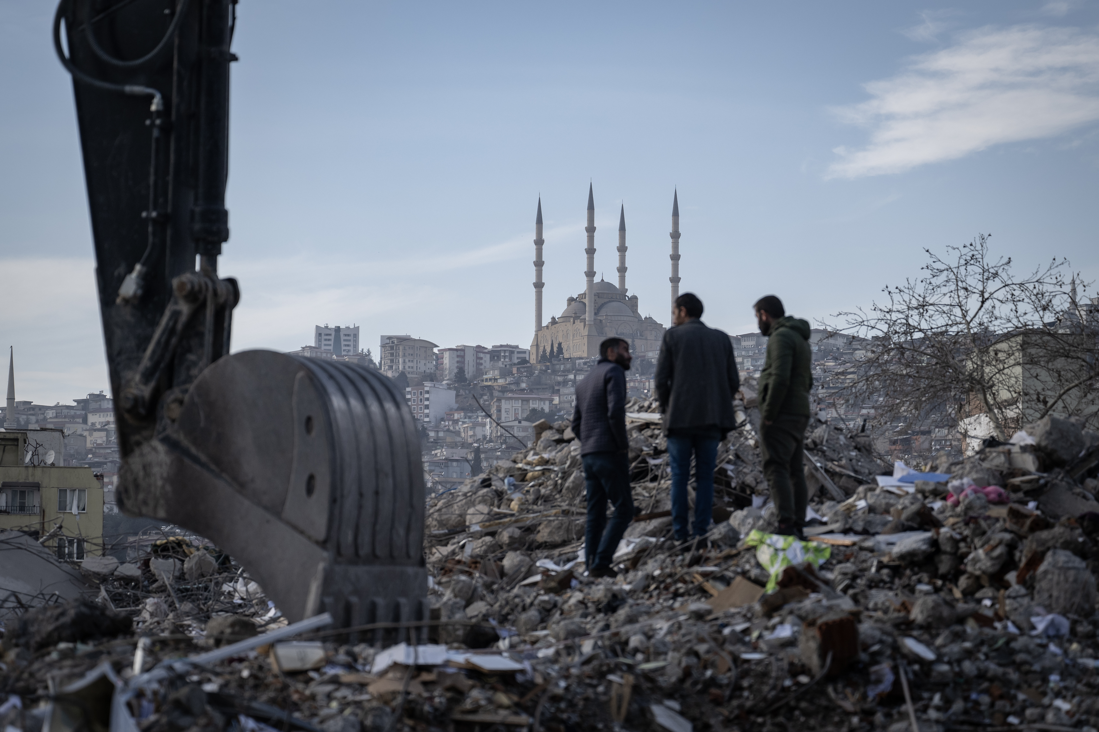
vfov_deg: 13.0
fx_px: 3204
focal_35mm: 105
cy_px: 366
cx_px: 550
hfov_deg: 19.5
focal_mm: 70
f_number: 2.8
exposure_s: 1/4000
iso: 250
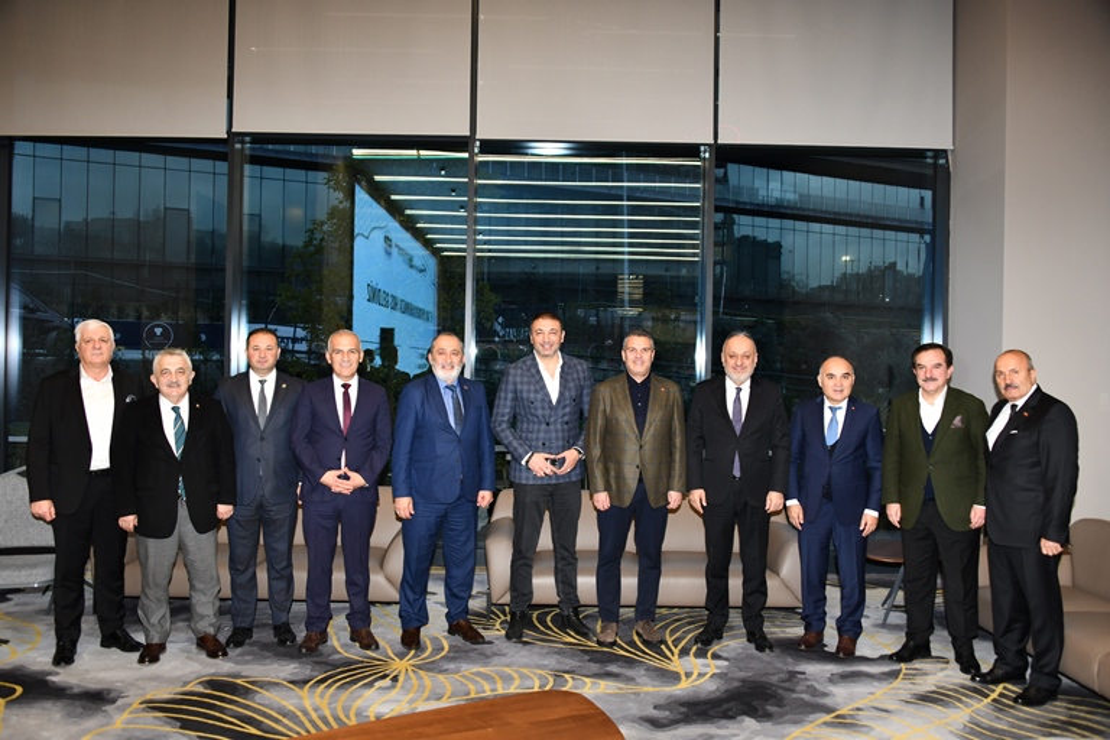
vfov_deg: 41.1
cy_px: 370
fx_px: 987
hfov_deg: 58.7
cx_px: 555
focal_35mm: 32
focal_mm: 32
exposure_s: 1/160
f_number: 4
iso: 640
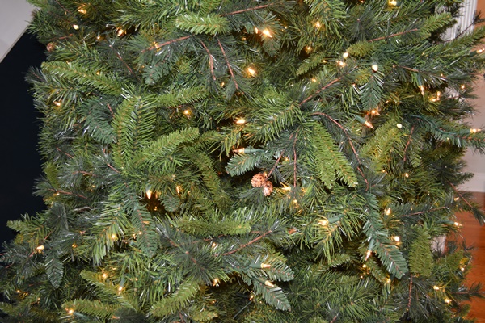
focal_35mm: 30
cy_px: 162
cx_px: 242
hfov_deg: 61.9
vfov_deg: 43.6
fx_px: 404
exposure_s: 1/60
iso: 900
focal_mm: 20
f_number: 3.8
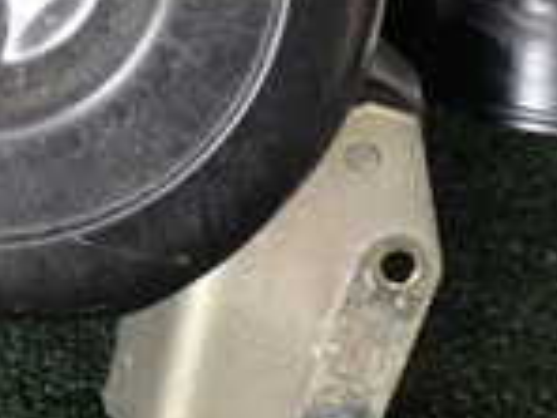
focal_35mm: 122
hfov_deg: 15.2
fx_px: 1963
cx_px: -211
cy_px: -200
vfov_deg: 11.7
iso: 160
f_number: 2.3
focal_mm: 5.4
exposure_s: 1/60
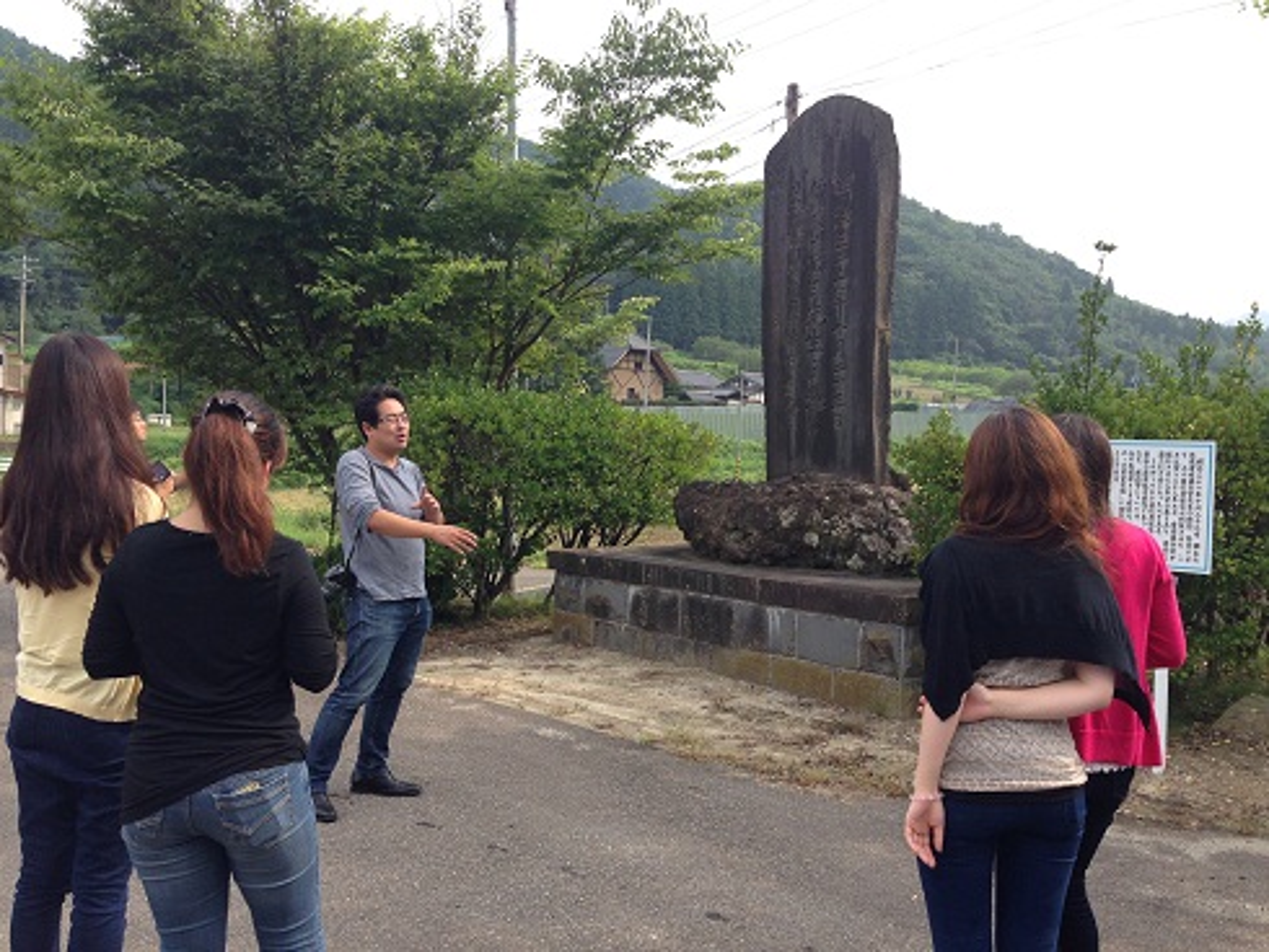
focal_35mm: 33
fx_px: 1210
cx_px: 634
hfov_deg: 55.3
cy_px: 476
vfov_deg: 43.0
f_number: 2.4
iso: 50
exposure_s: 1/493
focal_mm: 4.13
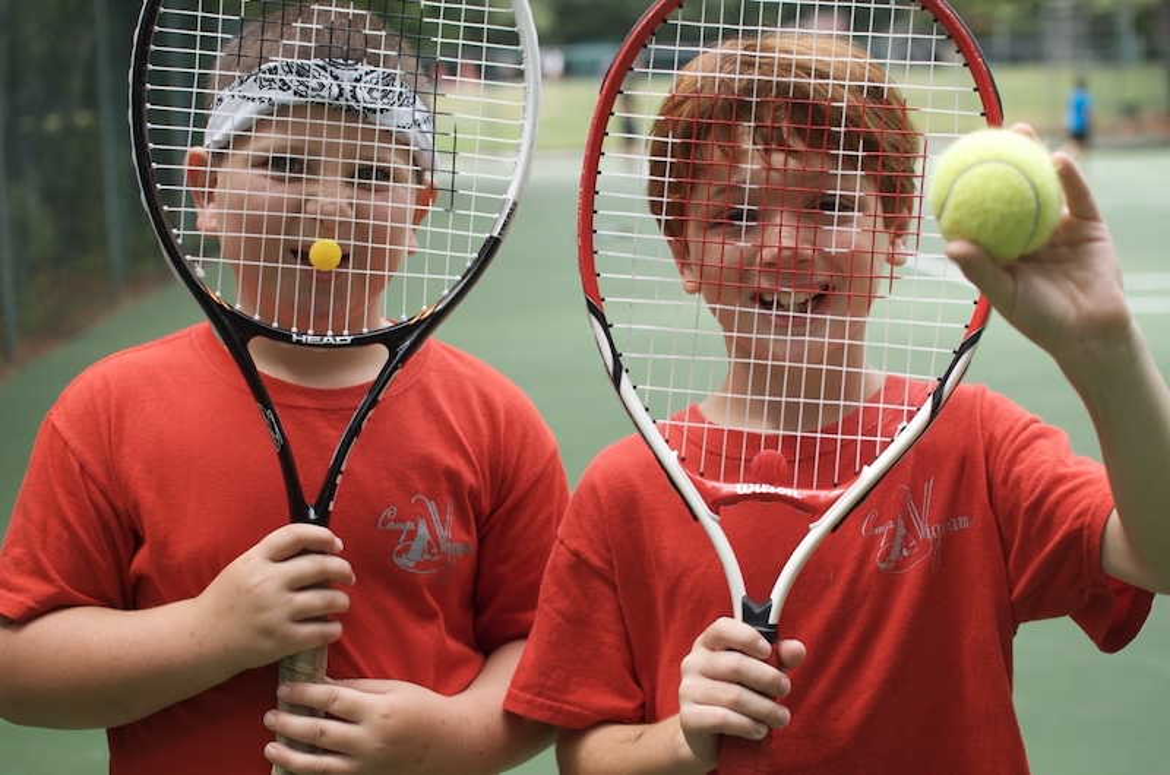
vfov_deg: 25.6
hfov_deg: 37.9
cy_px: 388
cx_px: 585
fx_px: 1703
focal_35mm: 52
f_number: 2.8
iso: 400
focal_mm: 35
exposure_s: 1/1600
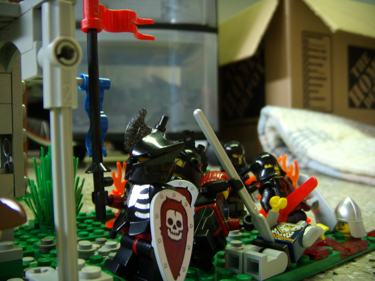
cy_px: 140
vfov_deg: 37.7
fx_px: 412
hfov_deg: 49.0
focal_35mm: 38
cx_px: 188
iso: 100
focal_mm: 6.4
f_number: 3.5
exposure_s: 1/6.43
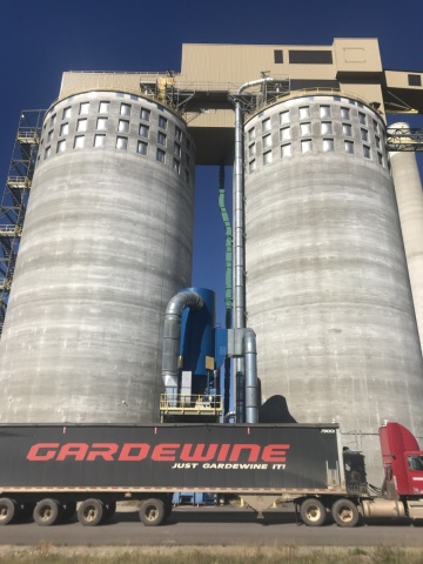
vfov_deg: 63.4
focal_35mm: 28
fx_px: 456
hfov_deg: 49.7
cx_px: 212
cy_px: 282
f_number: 1.8
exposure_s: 1/3690
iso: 20
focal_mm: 3.99
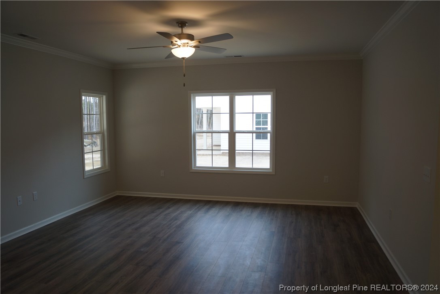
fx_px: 330
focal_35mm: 27
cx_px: 220
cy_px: 147
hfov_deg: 67.4
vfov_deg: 47.9
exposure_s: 1/60
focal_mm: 18
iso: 125
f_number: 4
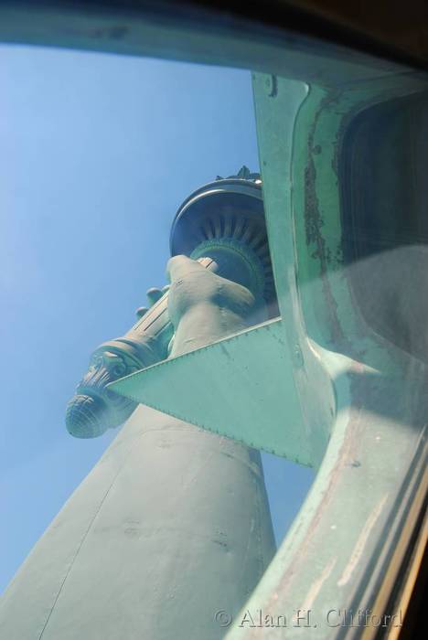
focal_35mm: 27
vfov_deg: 67.3
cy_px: 320
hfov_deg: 48.0
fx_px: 481
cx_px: 214
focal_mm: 18
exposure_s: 1/100
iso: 100
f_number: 8
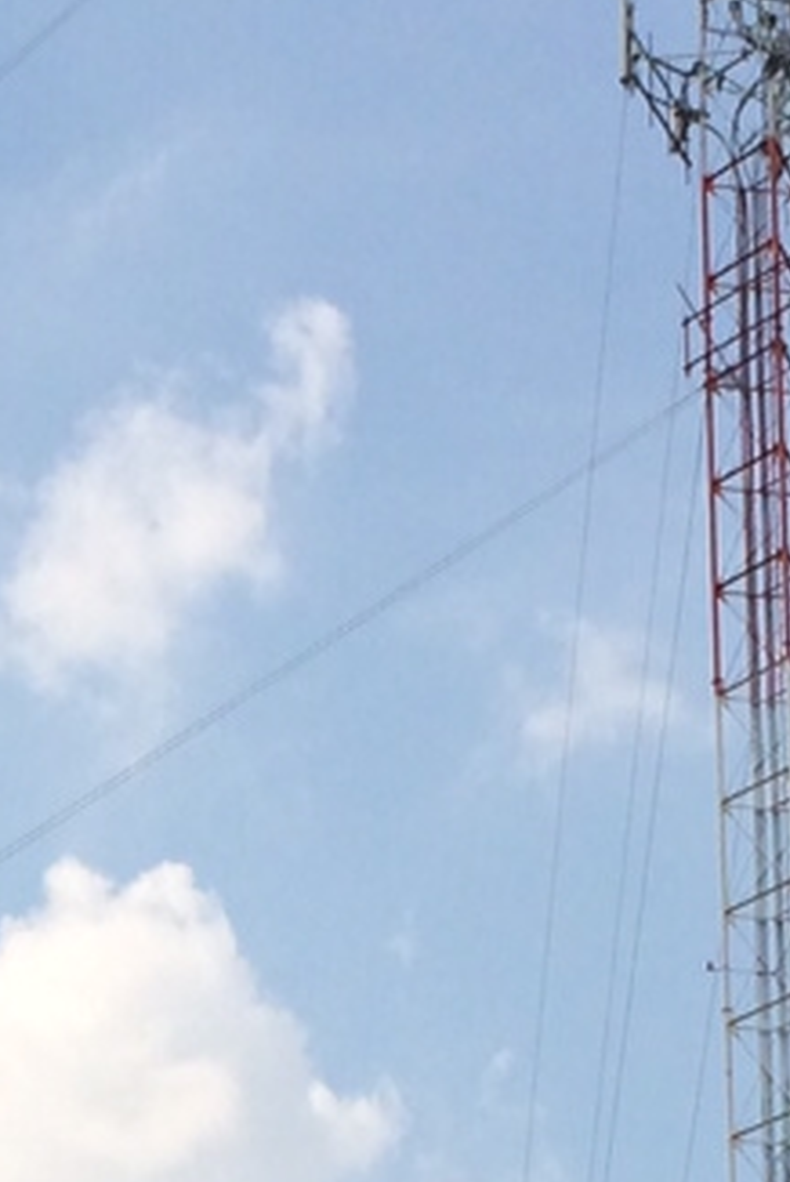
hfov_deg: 8.8
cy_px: 1265
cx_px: 105
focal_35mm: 156
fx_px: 5124
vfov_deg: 12.9
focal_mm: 4.12
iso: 40
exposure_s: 1/3731
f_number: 2.2
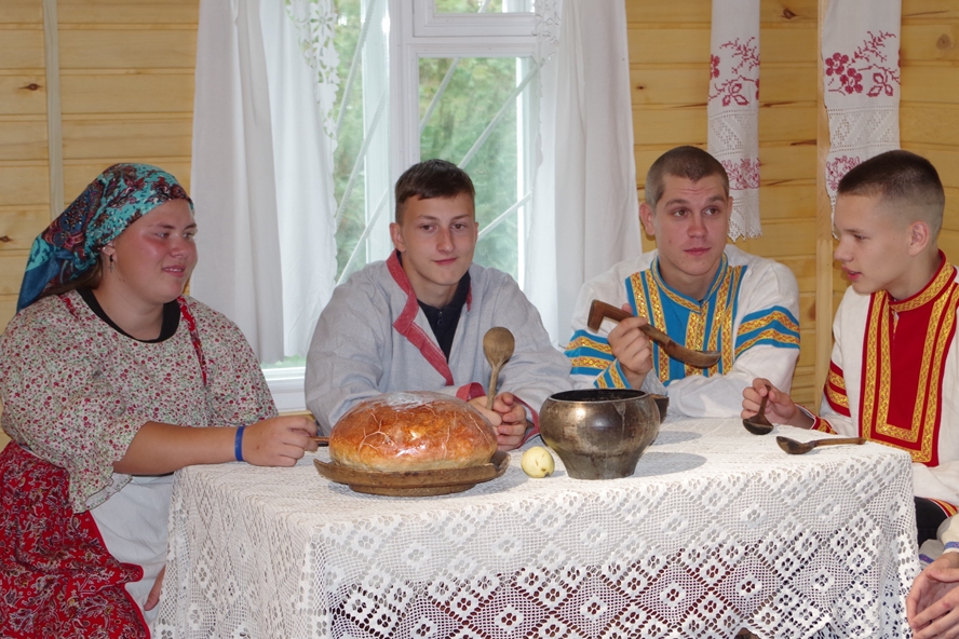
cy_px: 399
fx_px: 2211
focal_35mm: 83
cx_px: 578
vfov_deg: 16.4
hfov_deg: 24.4
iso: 800
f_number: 4.5
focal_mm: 42.5
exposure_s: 1/100
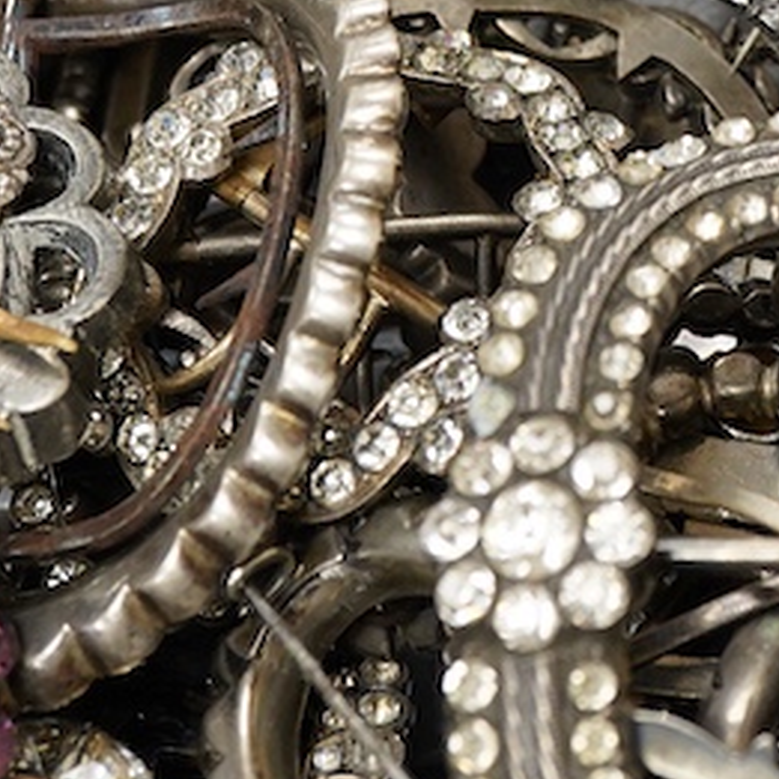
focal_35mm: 132
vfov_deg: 13.0
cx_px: 779
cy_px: -54
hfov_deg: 13.1
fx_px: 3361
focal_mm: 30
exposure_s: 1/125
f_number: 8
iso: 1250
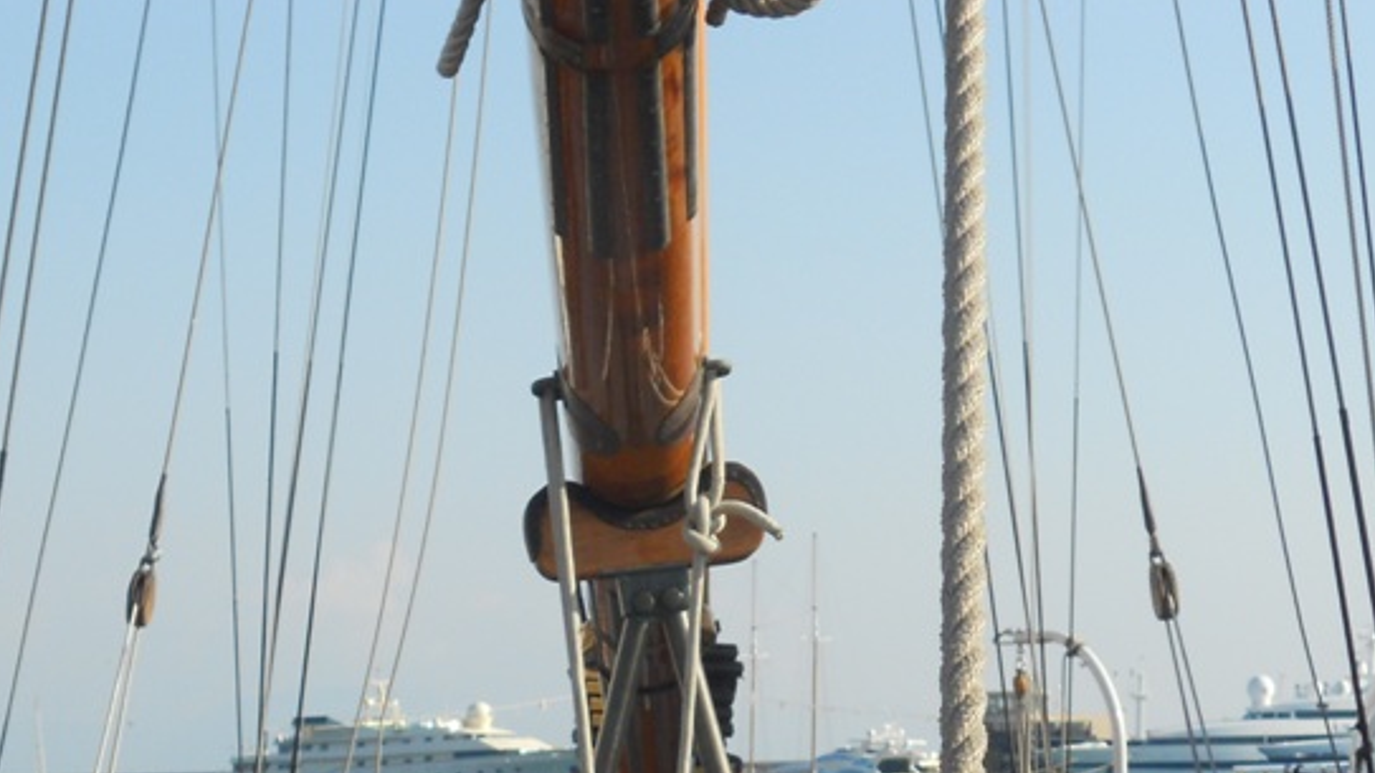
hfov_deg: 19.3
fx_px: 4046
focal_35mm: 111
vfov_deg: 10.7
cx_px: 557
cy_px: 948
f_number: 4.8
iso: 80
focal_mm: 9.8
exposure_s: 1/500
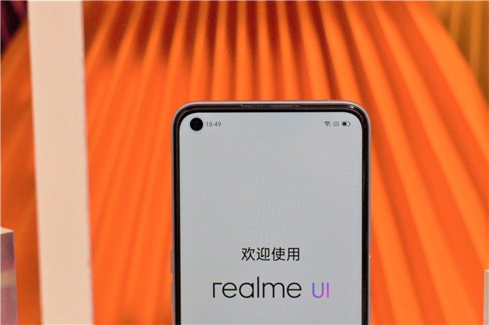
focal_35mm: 75
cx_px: 244
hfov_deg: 27.0
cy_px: 162
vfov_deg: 18.2
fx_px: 1018
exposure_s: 1/60
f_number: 2.8
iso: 800
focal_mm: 50
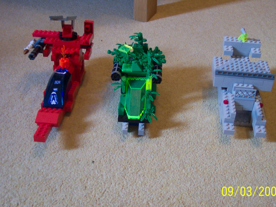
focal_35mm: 42
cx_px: 157
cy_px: 101
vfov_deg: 34.3
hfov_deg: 44.7
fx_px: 335
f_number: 2.8
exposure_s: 1/20
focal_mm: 8
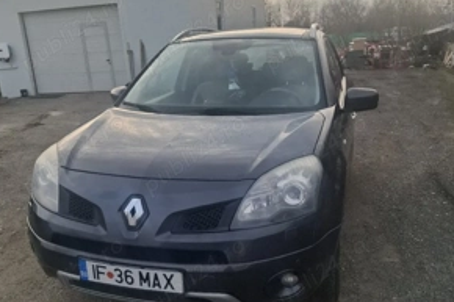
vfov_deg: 39.8
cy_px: 174
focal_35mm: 33
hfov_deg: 57.2
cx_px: 225
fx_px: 416
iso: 50
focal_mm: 5.54
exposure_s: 1/400
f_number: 1.8
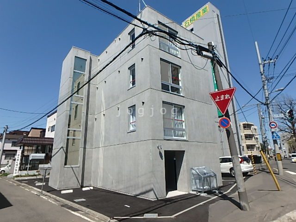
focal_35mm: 21
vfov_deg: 63.4
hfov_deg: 79.0
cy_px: 111
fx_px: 180
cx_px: 148
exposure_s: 1/640
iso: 125
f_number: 6
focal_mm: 3.7
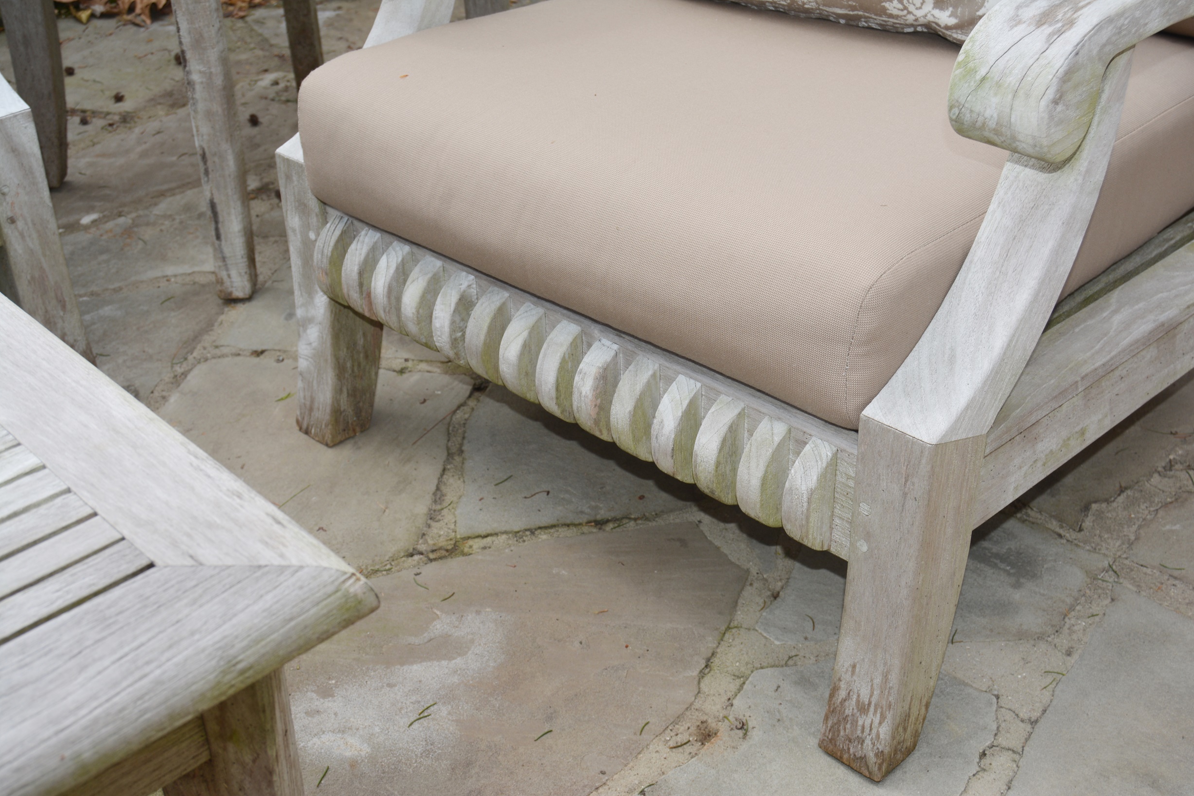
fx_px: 1526
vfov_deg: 29.2
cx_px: 609
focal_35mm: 46
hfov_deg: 42.7
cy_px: 391
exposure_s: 1/200
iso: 100
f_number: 6.3
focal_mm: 30
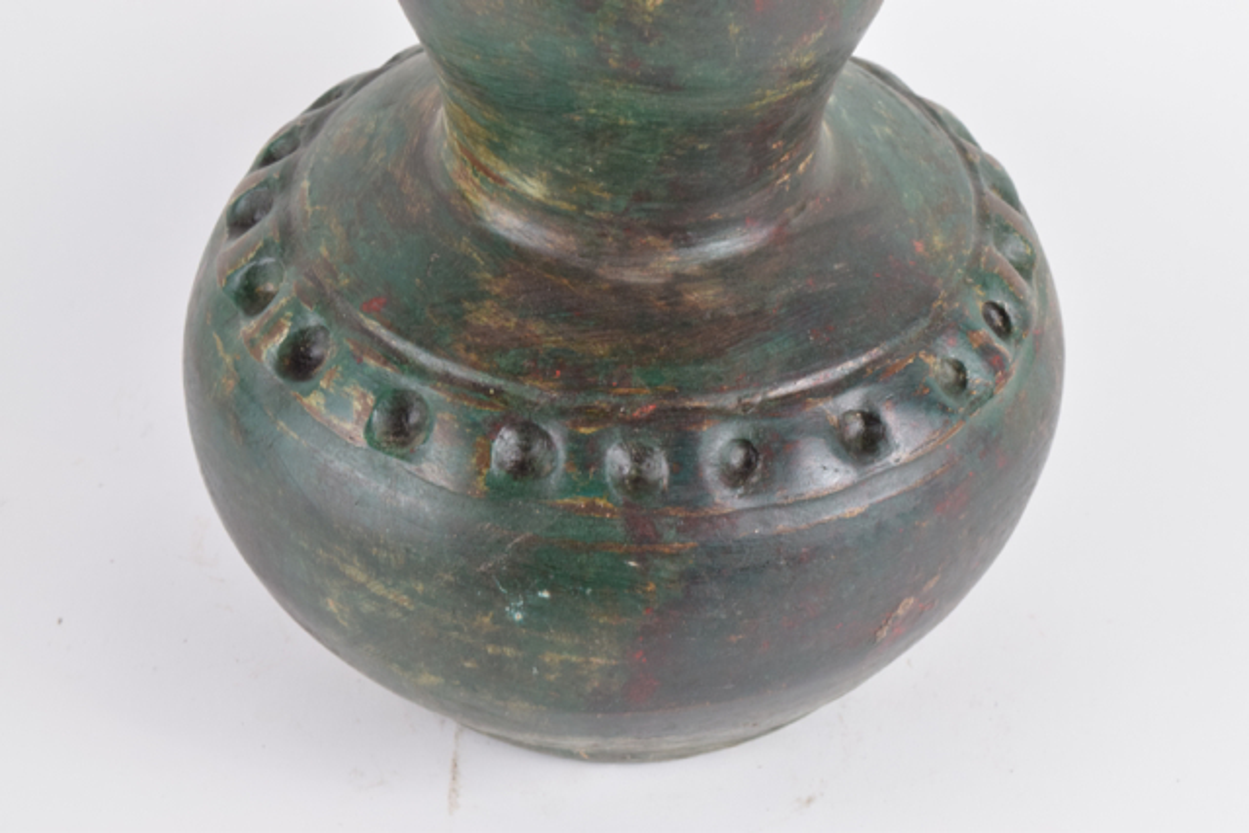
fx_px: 2707
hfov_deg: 26.0
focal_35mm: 78
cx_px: 624
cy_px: 416
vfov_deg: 17.5
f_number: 9
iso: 800
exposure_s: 1/125
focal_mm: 52
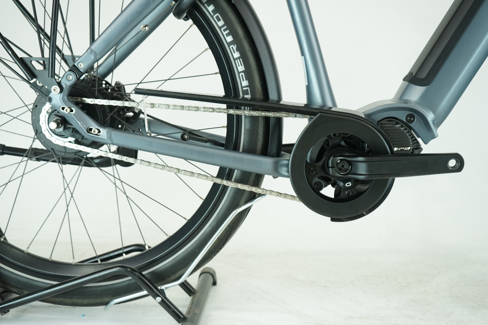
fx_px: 569
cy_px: 162
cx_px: 244
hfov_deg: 46.4
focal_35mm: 42
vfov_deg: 31.9
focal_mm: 42
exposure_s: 1/200
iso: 1600
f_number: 5.6
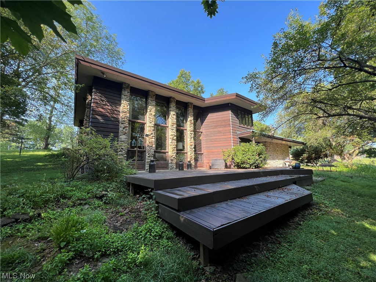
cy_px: 141
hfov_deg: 106.2
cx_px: 188
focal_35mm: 13
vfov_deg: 89.9
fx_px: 141
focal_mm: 1.57
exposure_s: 1/288
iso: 32
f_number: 1.8
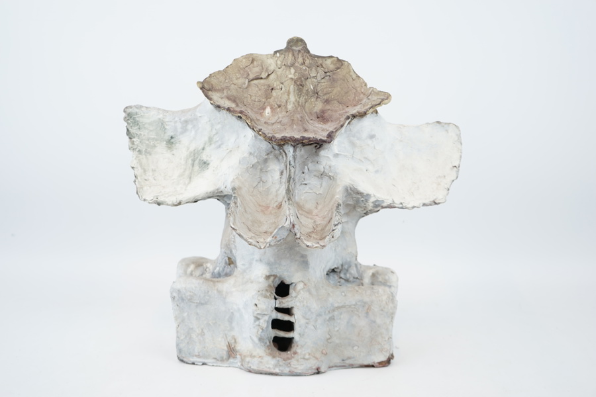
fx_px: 828
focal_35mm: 50
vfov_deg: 27.0
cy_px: 198
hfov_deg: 39.6
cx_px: 298
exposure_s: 1/60
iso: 100
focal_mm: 50
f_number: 4.5
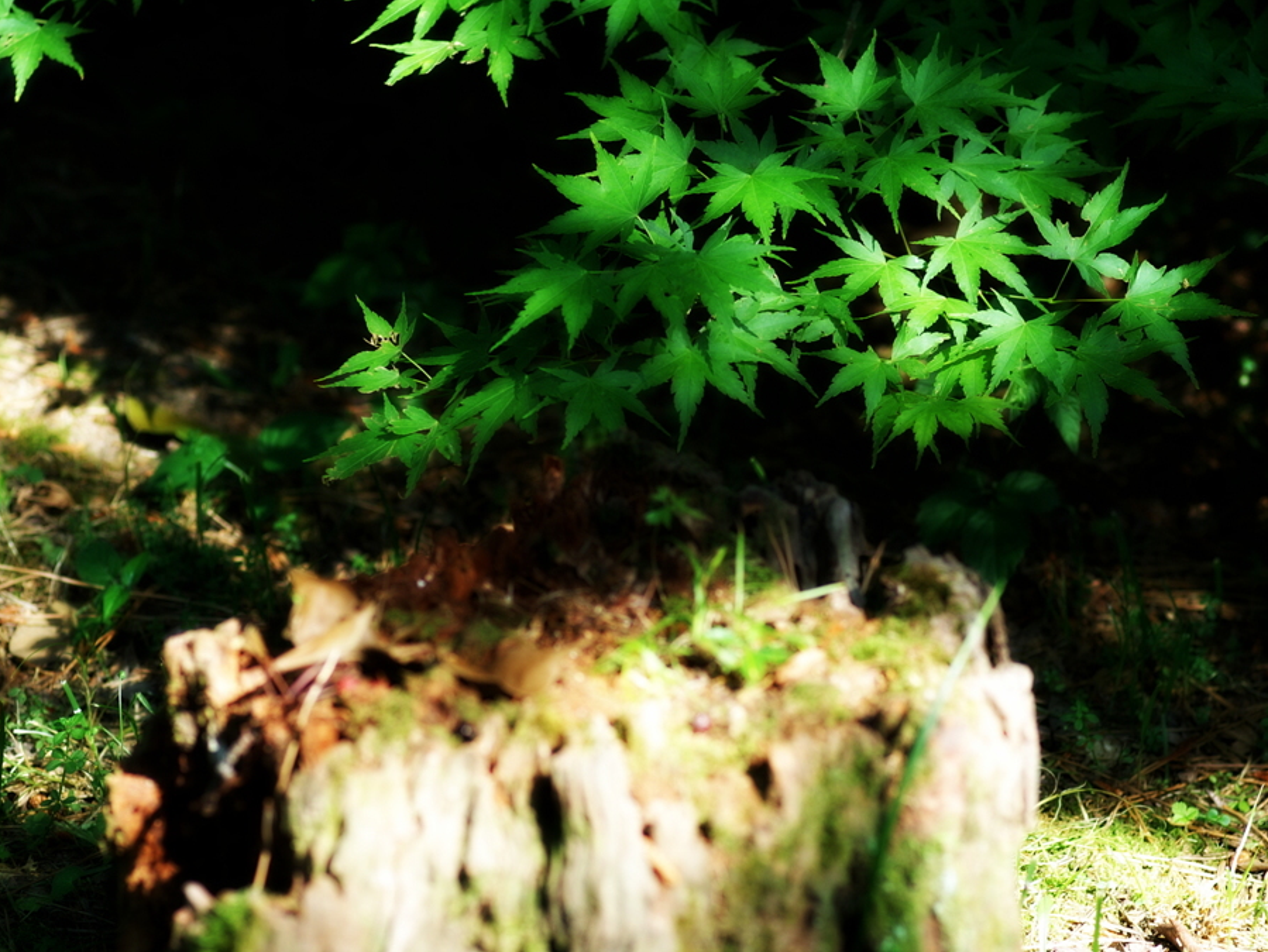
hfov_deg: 12.0
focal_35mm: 164
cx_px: 673
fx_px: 6010
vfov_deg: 9.1
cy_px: 478
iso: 125
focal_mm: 100
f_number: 4
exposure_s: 1/125
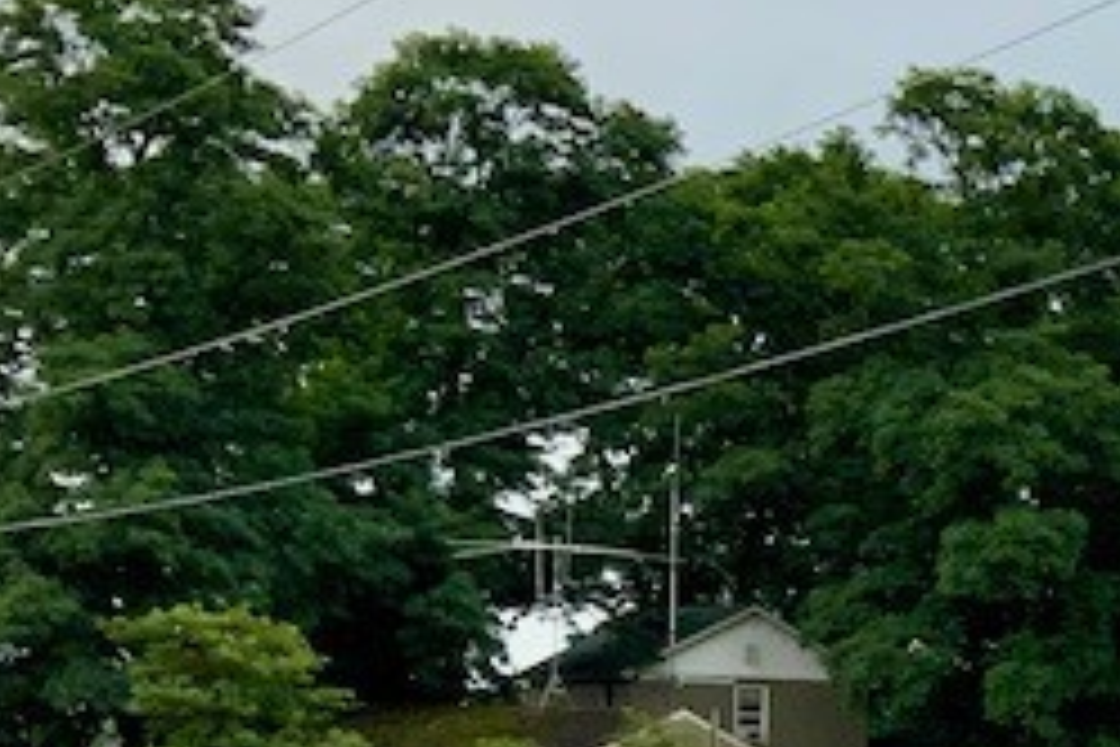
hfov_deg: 14.8
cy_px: 954
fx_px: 3857
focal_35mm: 124
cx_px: 1916
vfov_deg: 10.8
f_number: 1.8
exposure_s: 1/842
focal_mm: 3
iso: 16
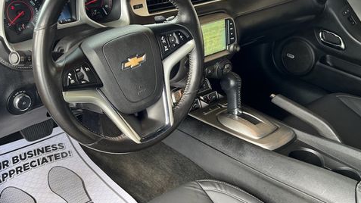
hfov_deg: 52.7
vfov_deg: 31.2
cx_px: 166
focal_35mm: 38
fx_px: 364
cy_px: 108
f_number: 1.5
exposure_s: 1/121
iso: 125
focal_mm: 5.7
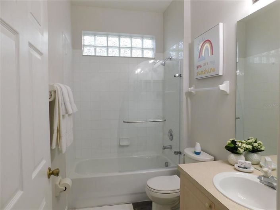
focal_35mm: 23
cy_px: 105
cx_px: 140
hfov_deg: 74.0
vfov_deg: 58.8
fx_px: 186
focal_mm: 4
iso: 125
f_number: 3
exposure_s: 1/50
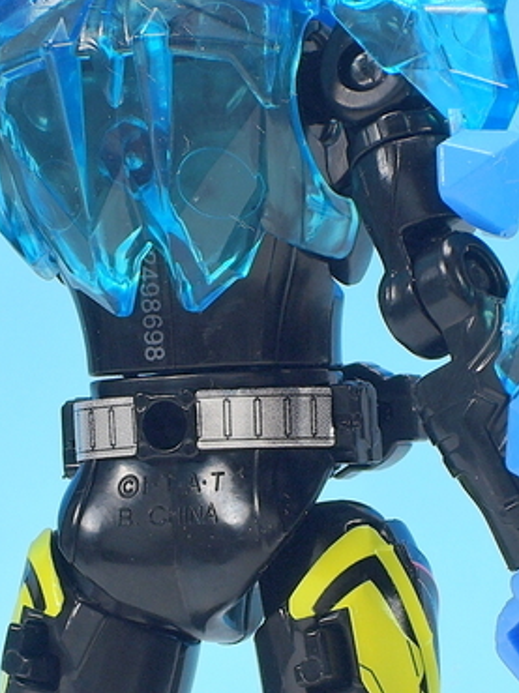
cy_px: 590
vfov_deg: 7.5
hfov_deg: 5.6
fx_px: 5264
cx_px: 215
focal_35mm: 263
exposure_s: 1/1.3
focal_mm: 20.2
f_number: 7.1
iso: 80
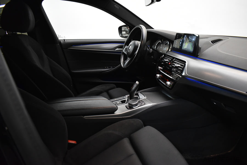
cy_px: 82
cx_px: 124
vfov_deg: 48.0
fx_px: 185
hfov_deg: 67.3
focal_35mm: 27
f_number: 3.5
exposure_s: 1/30
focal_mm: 18
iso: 1250
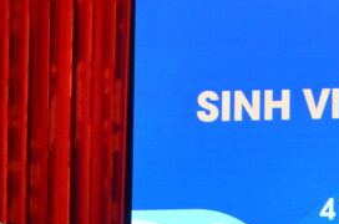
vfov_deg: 6.2
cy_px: 313
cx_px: 526
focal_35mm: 220
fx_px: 2067
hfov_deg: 9.1
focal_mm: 26
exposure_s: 1/80
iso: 640
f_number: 4
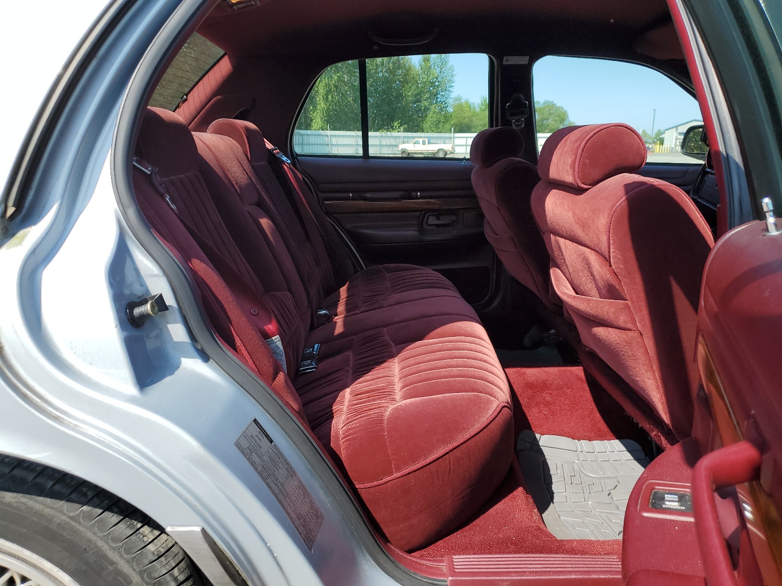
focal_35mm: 26
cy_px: 293
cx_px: 391
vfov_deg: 53.1
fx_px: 587
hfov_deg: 67.3
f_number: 1.5
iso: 50
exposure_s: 1/1667
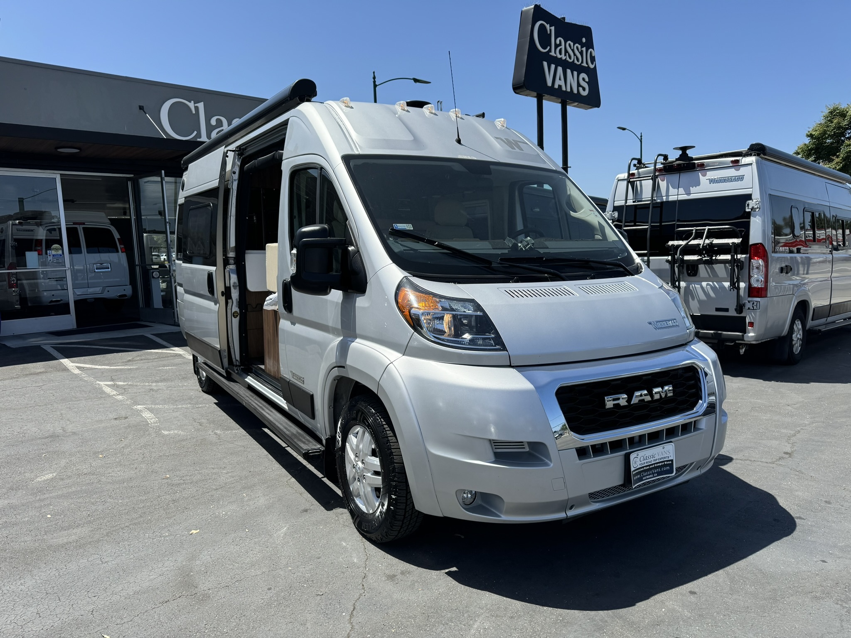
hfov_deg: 71.6
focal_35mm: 24
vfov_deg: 56.8
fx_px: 590
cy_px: 319
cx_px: 426
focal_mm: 6.76
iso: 80
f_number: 1.78
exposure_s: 1/3802
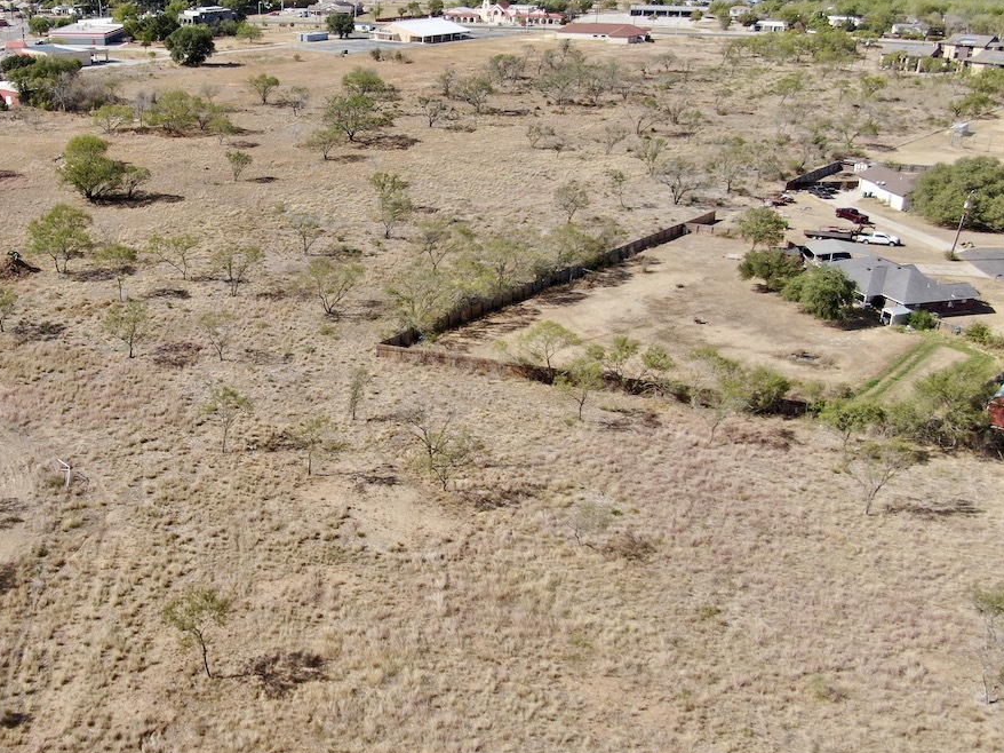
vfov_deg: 40.4
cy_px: 290
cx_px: 274
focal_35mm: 35
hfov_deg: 50.8
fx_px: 1015
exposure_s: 1/1250
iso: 100
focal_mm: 4.39
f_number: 2.8
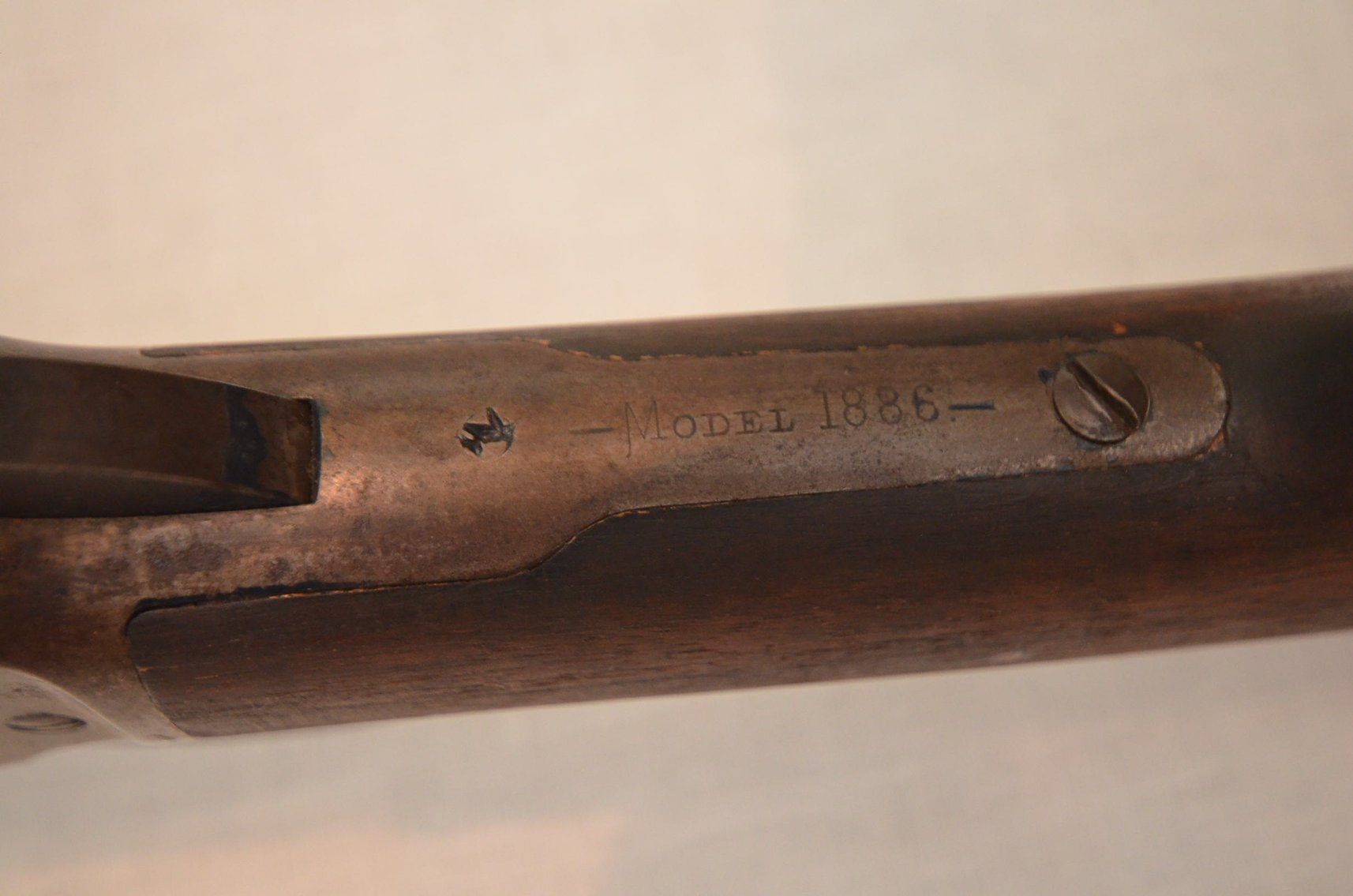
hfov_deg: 53.2
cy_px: 448
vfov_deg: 36.7
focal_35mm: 36
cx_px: 676
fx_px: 1350
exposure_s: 1/60
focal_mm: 24
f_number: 4.5
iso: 2500
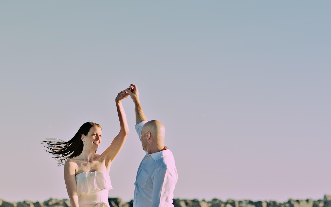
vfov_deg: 6.6
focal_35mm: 199
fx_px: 1795
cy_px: 200
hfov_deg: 10.5
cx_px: 151
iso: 250
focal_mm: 102
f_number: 3.5
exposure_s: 1/2000
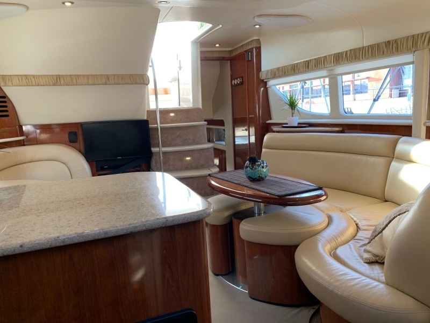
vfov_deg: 53.1
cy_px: 162
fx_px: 323
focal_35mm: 26
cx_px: 215
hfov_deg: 67.3
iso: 100
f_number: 1.8
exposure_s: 1/66
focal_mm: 4.25
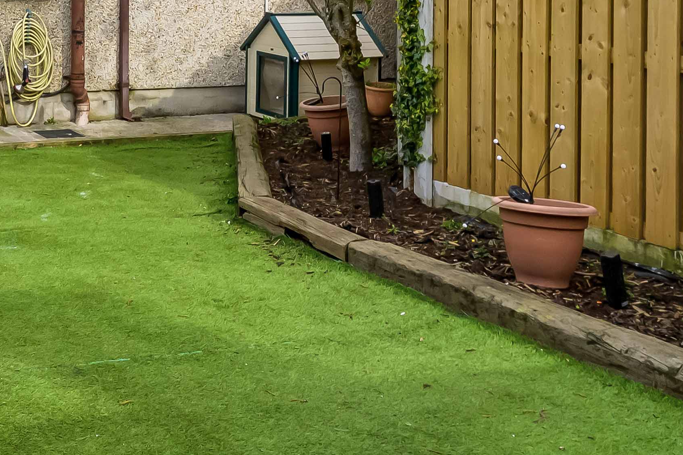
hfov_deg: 30.5
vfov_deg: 21.1
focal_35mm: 61
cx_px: -1
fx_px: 1157
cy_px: -54
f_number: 6.3
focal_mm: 17
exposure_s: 1/800
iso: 640
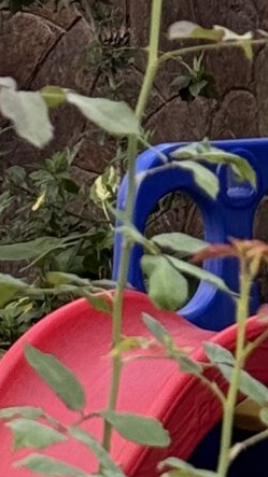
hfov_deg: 3.9
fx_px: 3817
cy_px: 31
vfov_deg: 7.1
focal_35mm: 302
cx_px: -647
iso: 100
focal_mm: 6.76
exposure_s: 1/447
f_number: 1.78
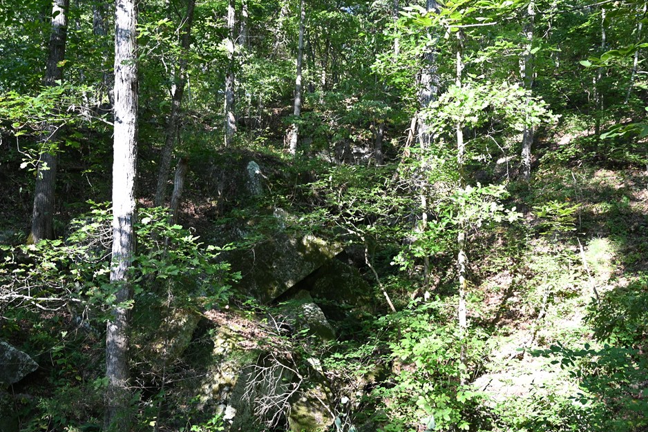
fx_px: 677
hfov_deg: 51.2
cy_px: 235
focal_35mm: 38
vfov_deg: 35.4
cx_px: 320
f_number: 4
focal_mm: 32.5
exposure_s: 1/200
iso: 400
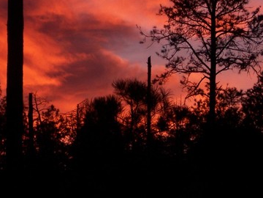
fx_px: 1861
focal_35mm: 245
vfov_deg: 6.1
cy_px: 7
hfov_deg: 8.1
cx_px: 79
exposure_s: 1/90
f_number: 4.8
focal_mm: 24
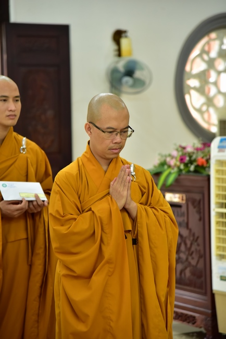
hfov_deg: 11.4
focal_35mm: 120
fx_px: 1129
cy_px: 170
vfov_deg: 17.1
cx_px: 113
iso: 1250
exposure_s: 1/50
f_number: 4
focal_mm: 120
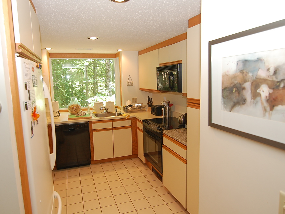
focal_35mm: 23
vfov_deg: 58.9
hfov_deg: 73.9
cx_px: 135
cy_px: 106
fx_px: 189
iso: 400
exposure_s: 1/60
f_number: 4
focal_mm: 14
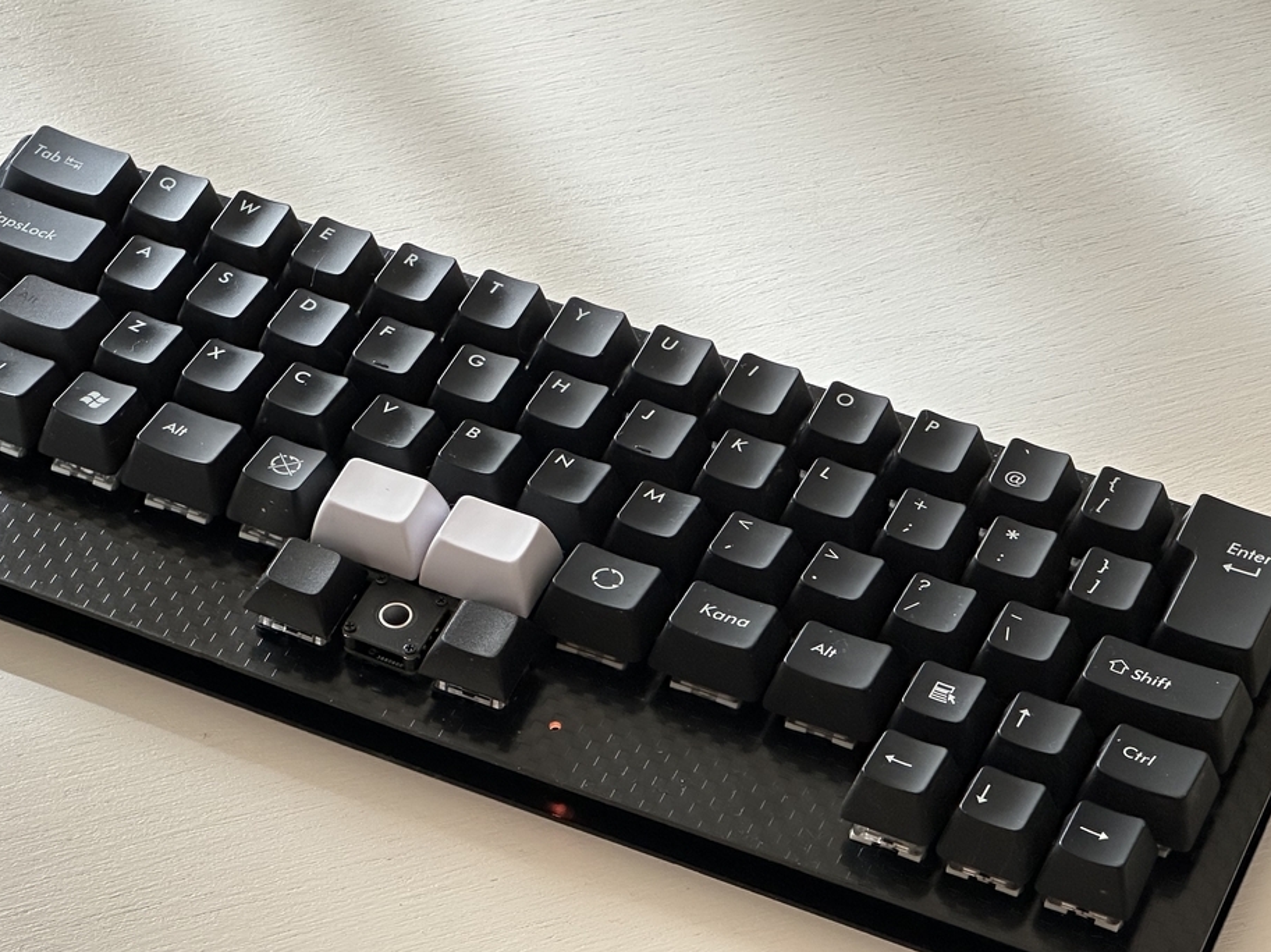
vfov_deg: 13.7
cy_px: 509
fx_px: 3964
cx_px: 558
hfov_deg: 18.2
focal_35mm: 108
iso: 125
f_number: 2.8
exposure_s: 1/99
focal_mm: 9
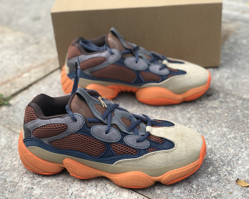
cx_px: 127
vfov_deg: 27.6
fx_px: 405
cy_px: 99
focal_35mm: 55
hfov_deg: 34.2
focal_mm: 6
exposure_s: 1/186
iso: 16
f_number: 2.4
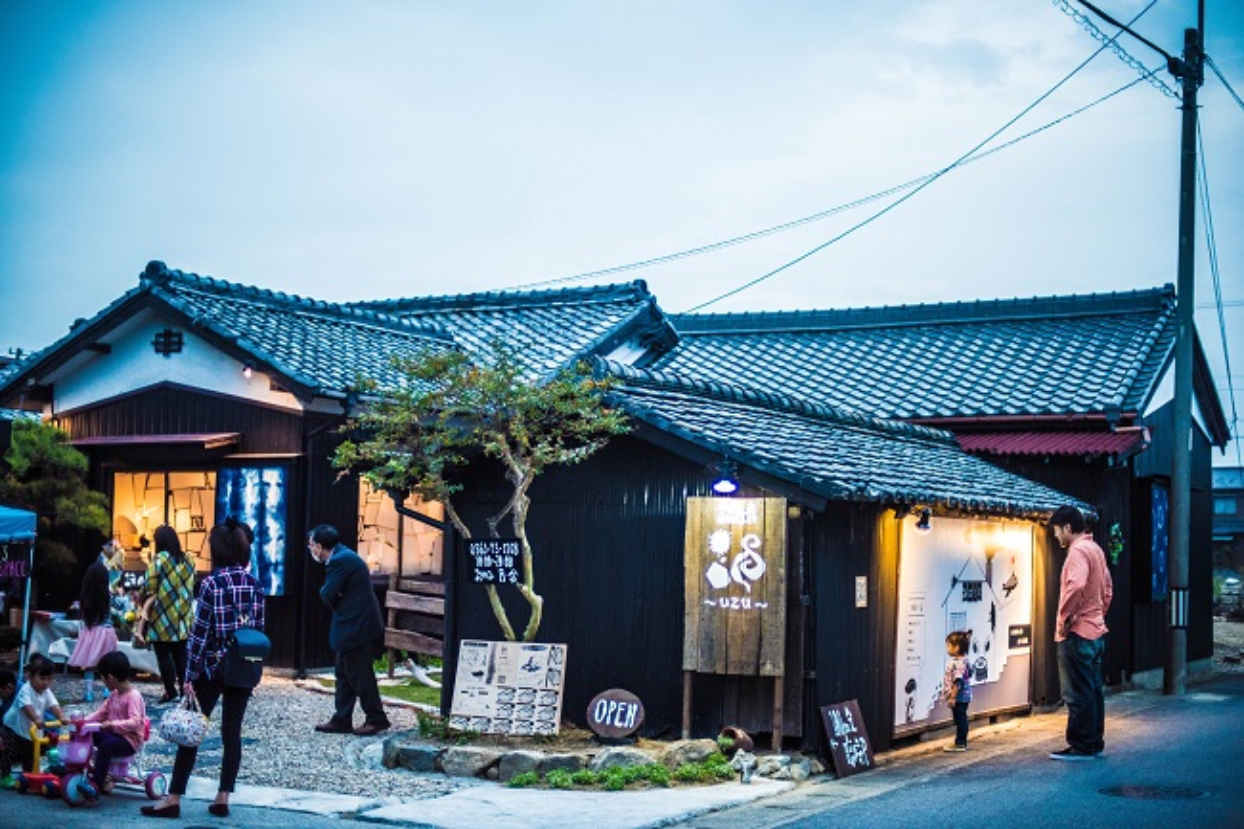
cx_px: 622
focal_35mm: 50
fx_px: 1727
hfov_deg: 39.6
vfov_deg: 27.0
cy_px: 414
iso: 1000
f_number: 1.4
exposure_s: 1/250
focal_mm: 50
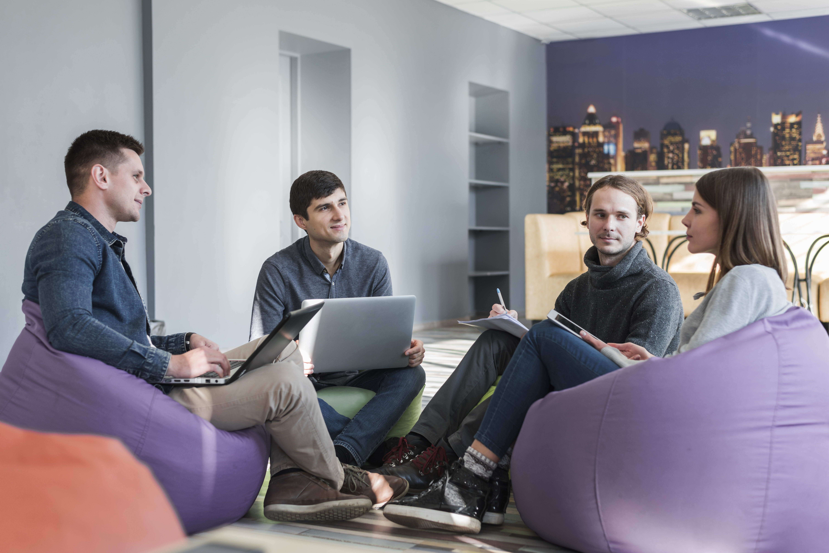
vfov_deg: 27.0
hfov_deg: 39.6
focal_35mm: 50
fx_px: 1152
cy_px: 276
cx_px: 414
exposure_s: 1/200
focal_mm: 50
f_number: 2.8
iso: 320
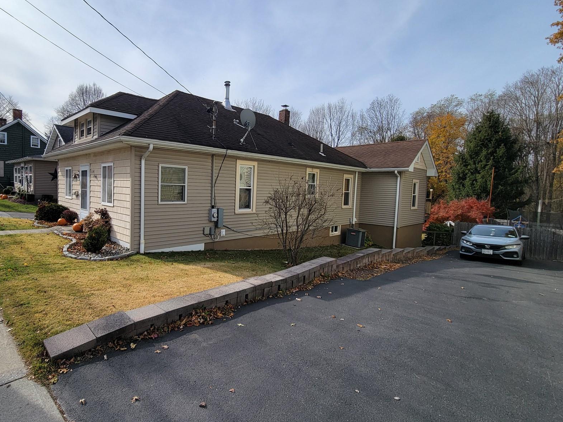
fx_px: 277
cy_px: 200
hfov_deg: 89.5
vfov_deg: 74.7
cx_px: 218
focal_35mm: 17
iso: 50
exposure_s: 1/1899
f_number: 2.2
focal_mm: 2.2
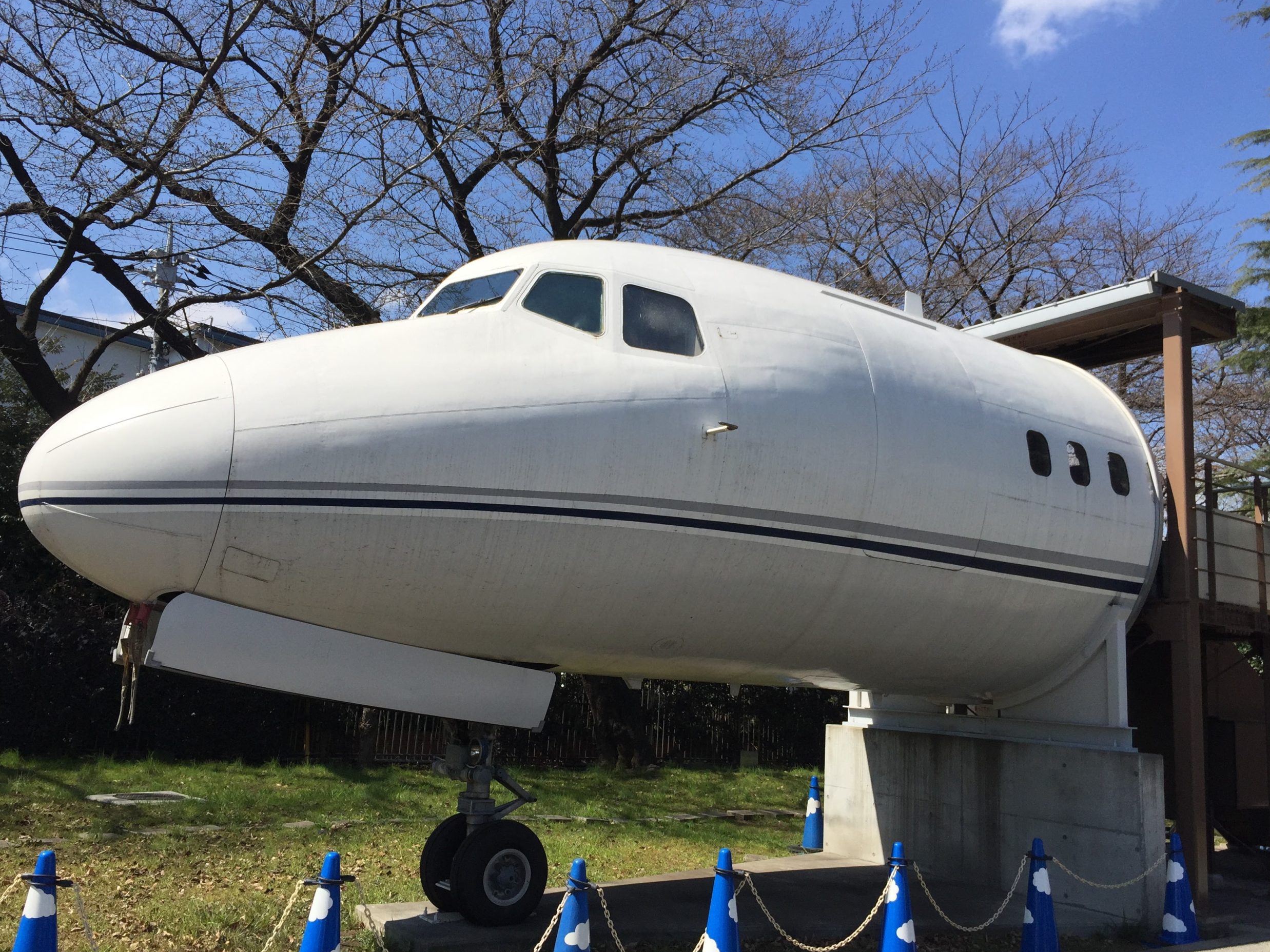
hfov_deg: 60.0
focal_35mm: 30
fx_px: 1101
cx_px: 624
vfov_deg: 46.8
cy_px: 491
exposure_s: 1/2825
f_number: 2.2
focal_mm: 4.15
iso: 32
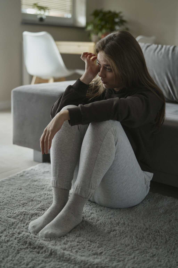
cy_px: 134
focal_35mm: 50
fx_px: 371
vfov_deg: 39.6
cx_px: 89
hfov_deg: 27.0
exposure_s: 1/200
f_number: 1.8
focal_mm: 50
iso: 320
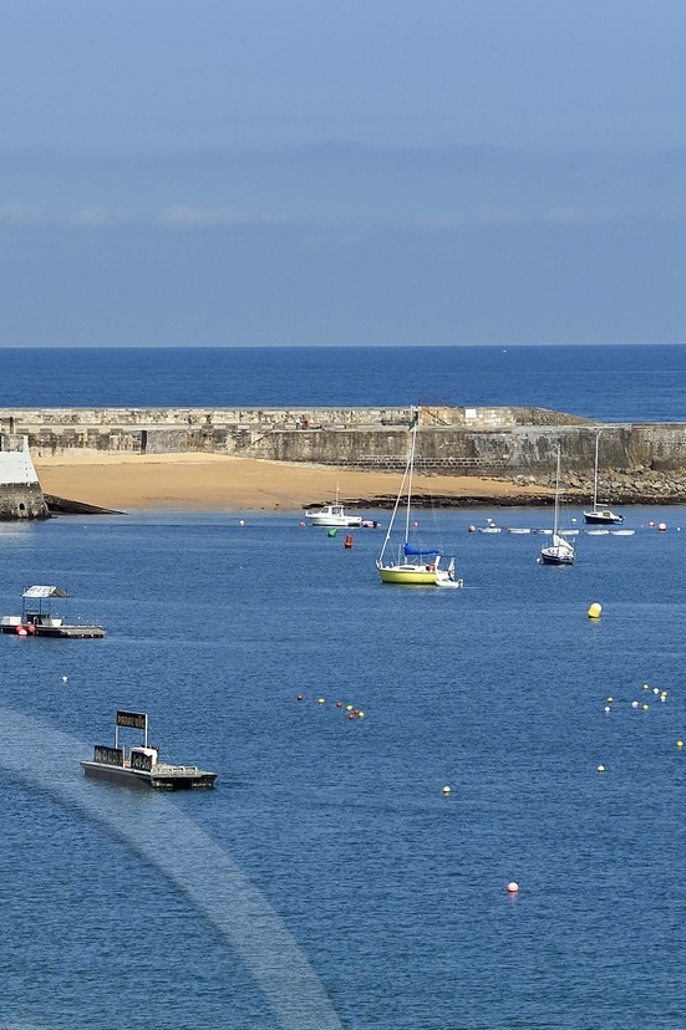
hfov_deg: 5.0
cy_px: 1257
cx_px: -193
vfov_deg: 7.4
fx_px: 7898
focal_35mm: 276
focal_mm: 95
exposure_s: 1/400
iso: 200
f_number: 9
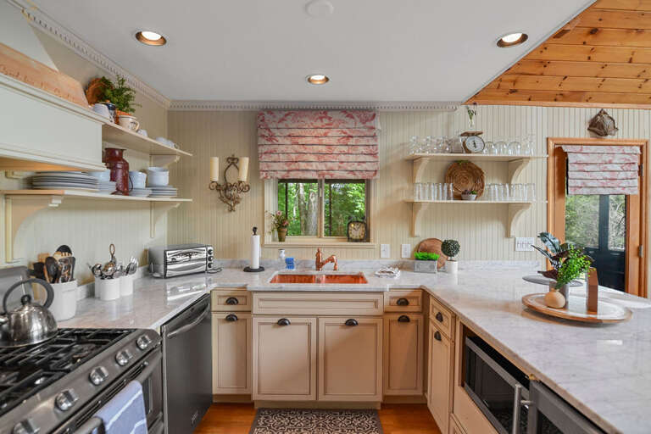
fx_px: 298
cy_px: 217
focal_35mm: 16
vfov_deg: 72.1
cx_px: 326
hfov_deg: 95.0
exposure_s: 1/80
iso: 400
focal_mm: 11
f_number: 4.5
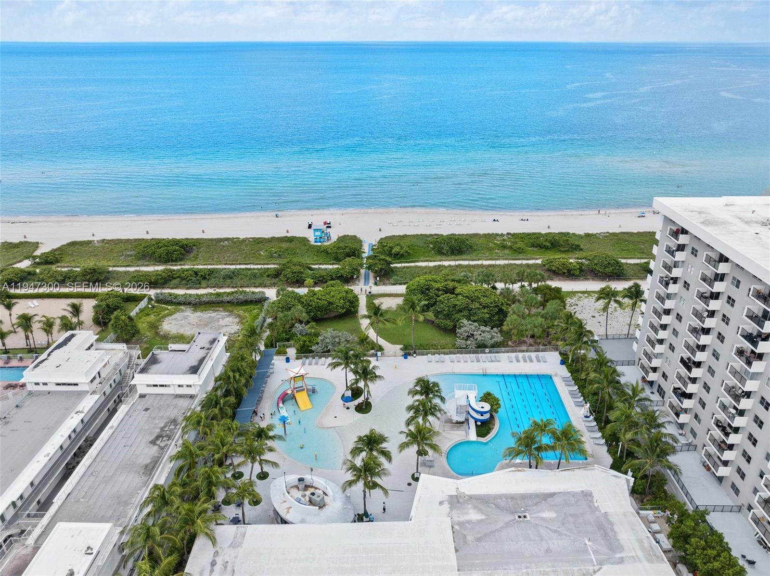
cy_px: 288
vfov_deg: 56.7
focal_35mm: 24
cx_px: 385
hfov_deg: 71.6
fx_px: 533
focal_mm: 12.29
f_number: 2.8
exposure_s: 1/400
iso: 110
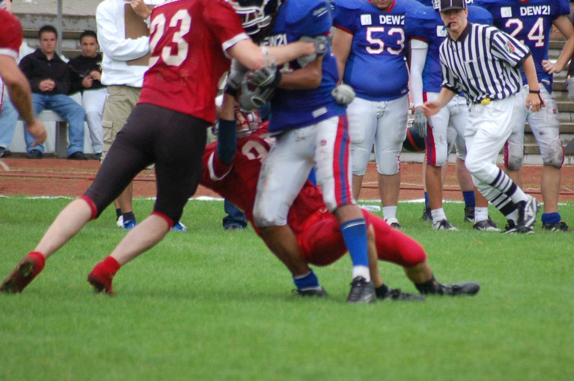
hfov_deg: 3.9
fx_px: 8356
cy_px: 197
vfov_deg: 2.6
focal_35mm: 525
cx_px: 343
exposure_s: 1/320
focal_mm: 270
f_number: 5.6
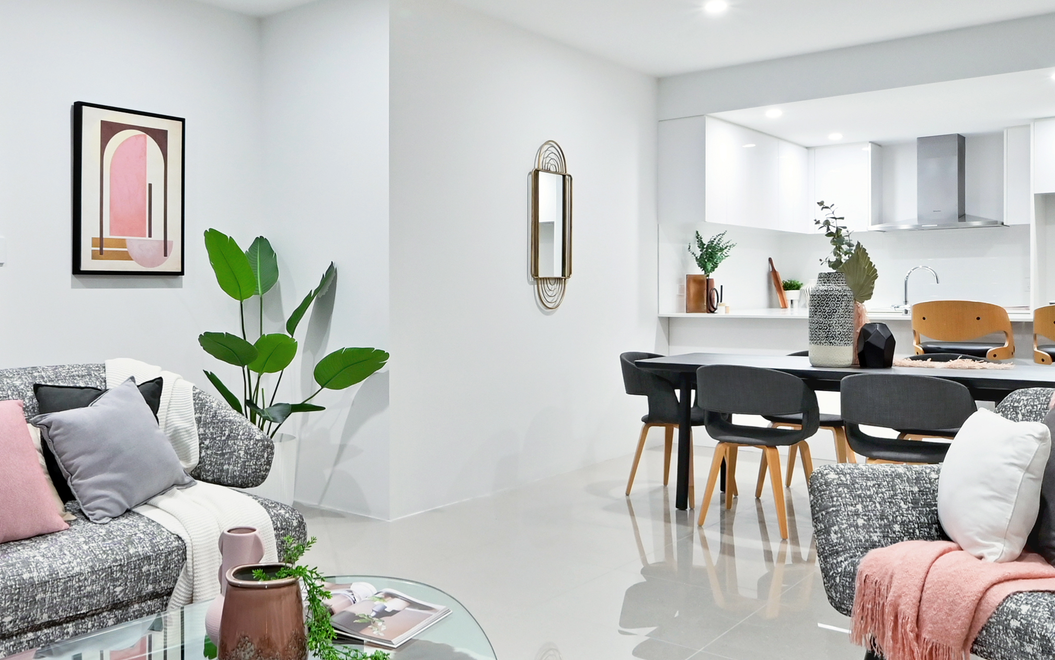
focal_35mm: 32
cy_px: 290
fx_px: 920
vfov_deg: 39.4
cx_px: 376
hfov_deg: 58.6
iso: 560
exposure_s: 1/4
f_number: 11
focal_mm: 14
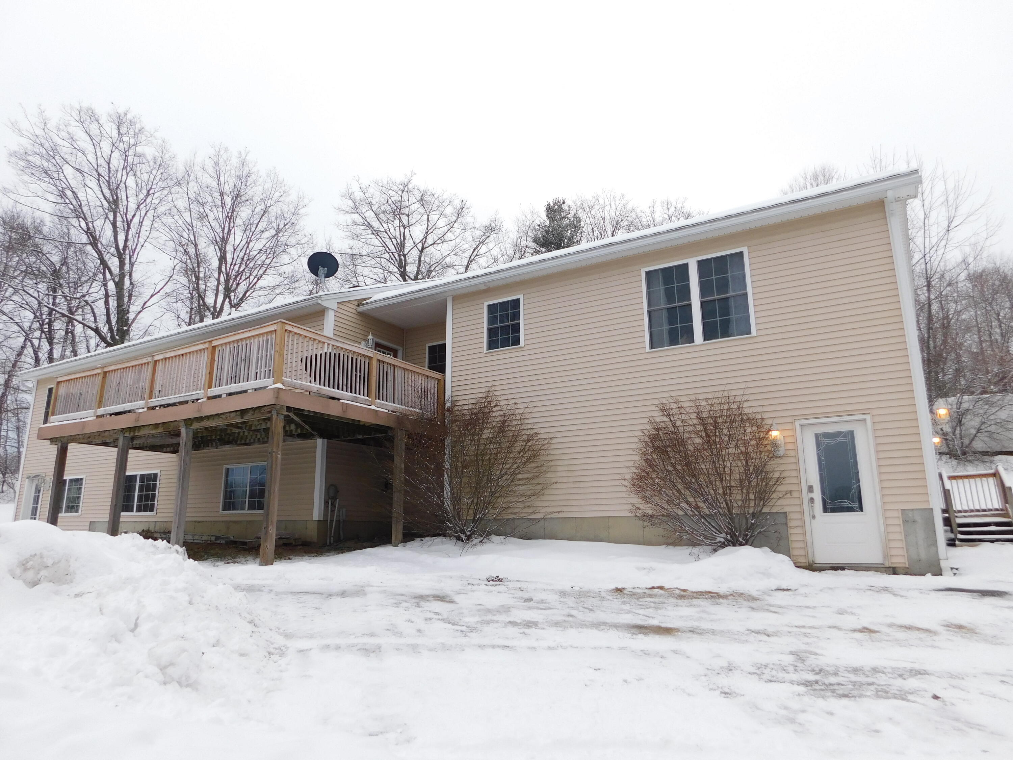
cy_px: 380
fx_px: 673
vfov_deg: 58.9
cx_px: 506
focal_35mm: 23
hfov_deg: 73.9
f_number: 3
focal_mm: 4
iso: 125
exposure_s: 1/200
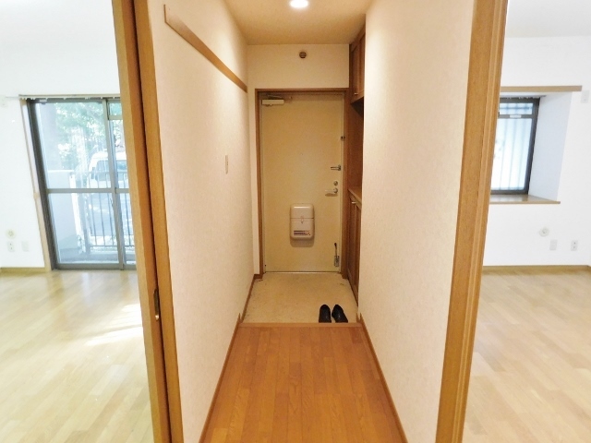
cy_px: 222
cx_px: 296
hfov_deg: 73.9
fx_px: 393
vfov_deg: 58.9
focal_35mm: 23
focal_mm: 4
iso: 400
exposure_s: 1/15
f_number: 3
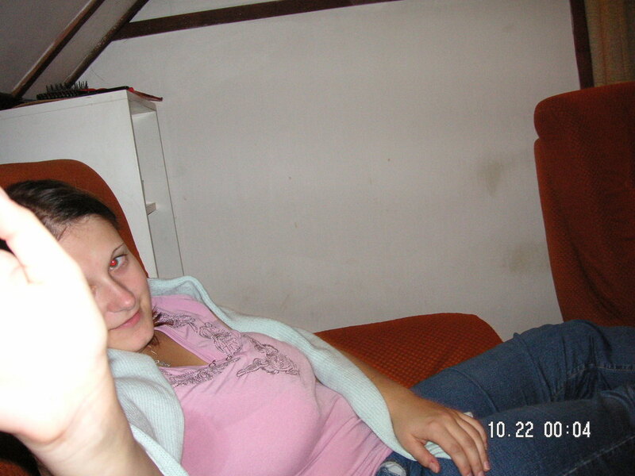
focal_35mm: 37
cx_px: 318
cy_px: 238
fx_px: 679
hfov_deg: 50.1
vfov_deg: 38.7
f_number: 2.8
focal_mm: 6.1
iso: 160
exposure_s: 1/45
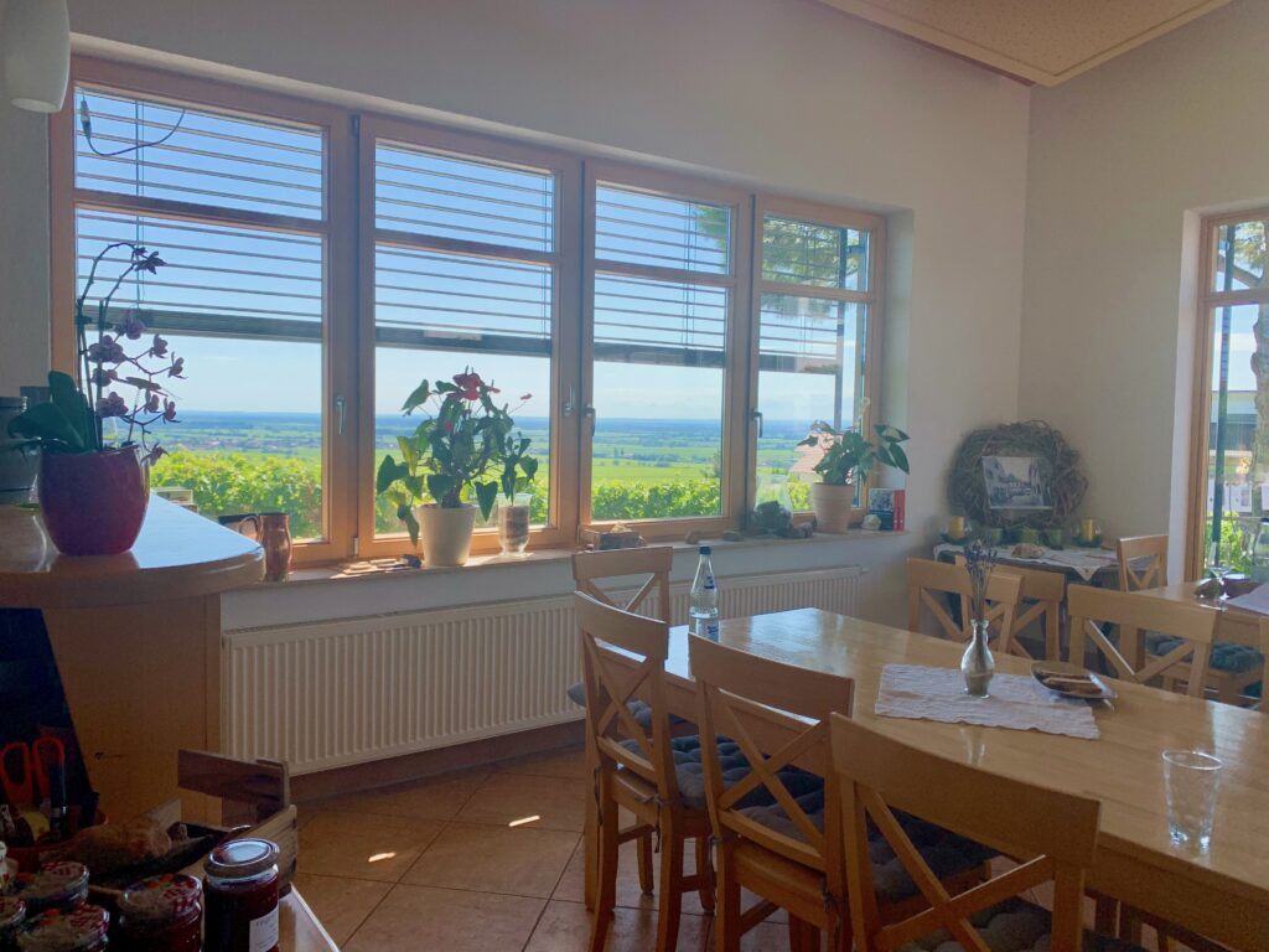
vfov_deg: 53.1
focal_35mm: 26
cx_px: 634
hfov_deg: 67.3
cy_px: 476
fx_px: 953
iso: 25
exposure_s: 1/771
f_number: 1.8
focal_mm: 4.25
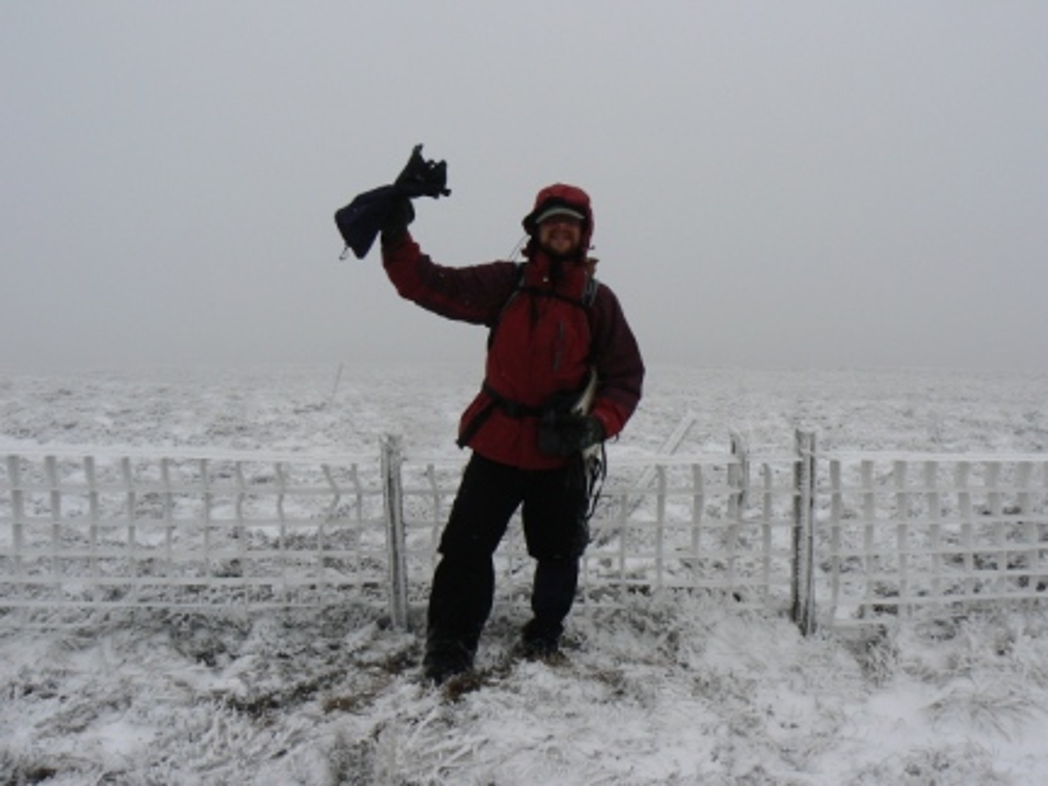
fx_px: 1090
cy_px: 393
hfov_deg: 51.4
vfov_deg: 39.7
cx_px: 524
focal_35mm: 36
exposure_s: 1/400
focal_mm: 6
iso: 80
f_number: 5.6
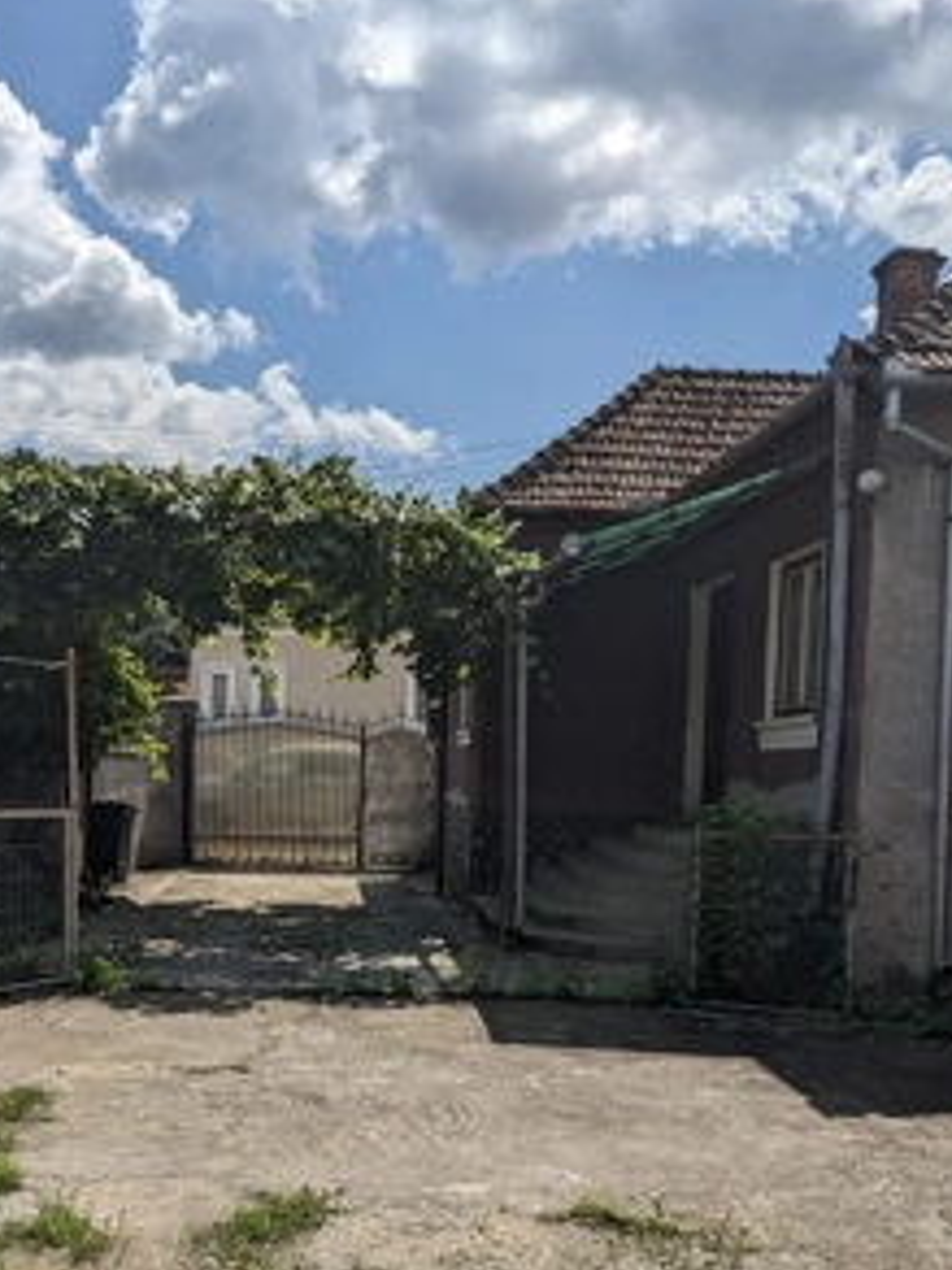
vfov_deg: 49.5
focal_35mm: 37
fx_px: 1357
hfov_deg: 38.4
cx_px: 343
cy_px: 822
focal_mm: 4.38
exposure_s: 1/11765
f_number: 1.73
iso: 79
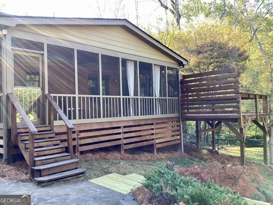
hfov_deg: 58.4
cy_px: 102
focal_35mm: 31
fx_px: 244
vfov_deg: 45.4
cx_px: 136
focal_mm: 3.3
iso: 80
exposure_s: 1/120
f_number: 2.4
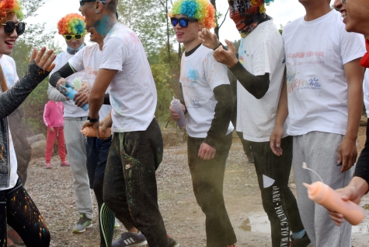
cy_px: 111
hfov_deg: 37.2
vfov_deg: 25.5
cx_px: 135
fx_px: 543
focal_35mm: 53
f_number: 6.3
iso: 320
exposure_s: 1/200
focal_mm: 28
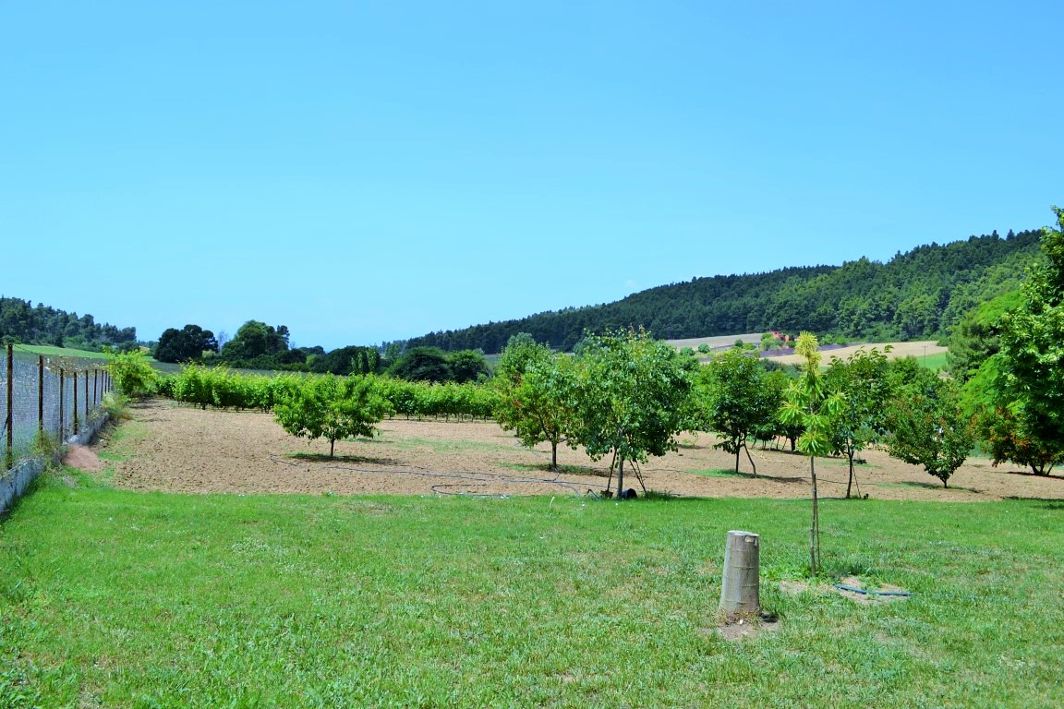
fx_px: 798
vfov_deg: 47.9
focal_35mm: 27
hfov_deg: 67.4
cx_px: 532
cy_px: 354
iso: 100
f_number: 8
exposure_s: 1/250
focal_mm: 18
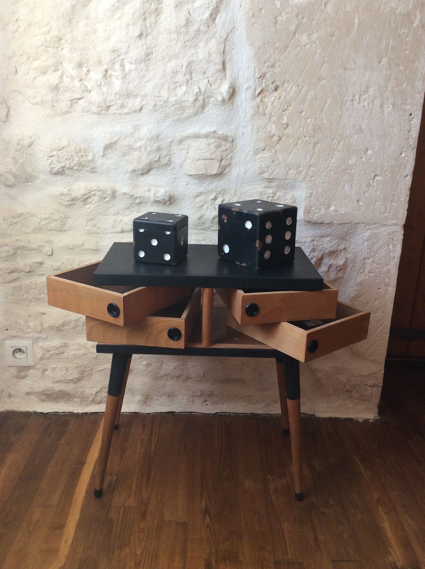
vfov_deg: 56.9
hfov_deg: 44.1
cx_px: 212
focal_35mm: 32
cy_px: 284
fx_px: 525
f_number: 2.4
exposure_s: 1/100
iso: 50
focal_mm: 3.3
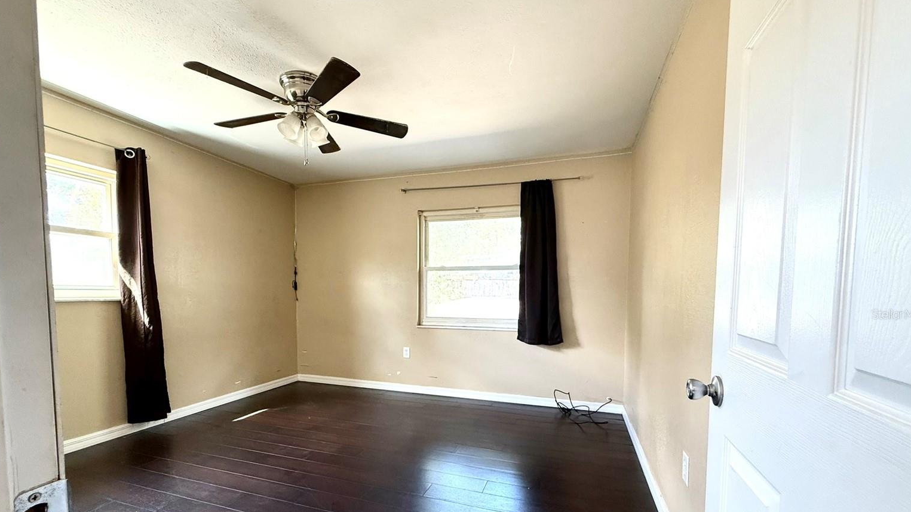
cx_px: 450
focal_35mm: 16
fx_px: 387
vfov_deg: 66.3
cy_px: 314
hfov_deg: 99.4
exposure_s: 1/120
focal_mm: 2.22
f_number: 2.2
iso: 400
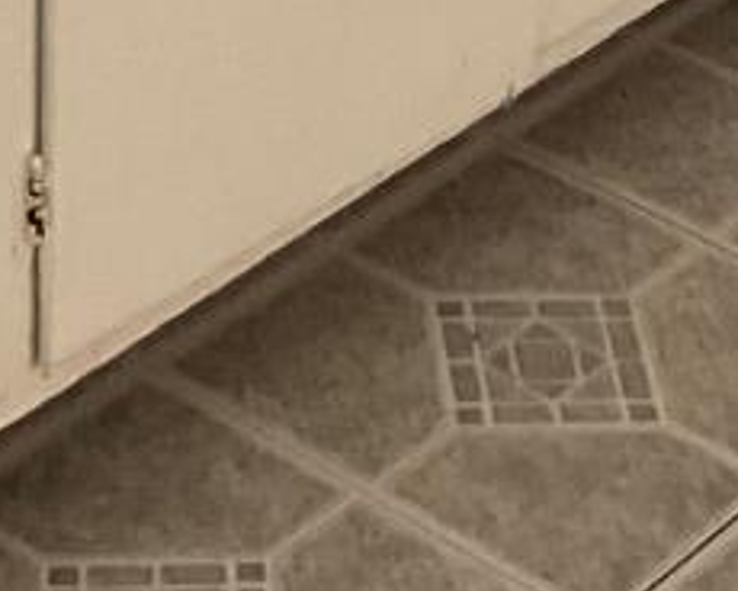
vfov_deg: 7.5
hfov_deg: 10.4
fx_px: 4041
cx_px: 337
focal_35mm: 185
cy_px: -1081
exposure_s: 1/60
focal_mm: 3
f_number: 1.8
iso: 80
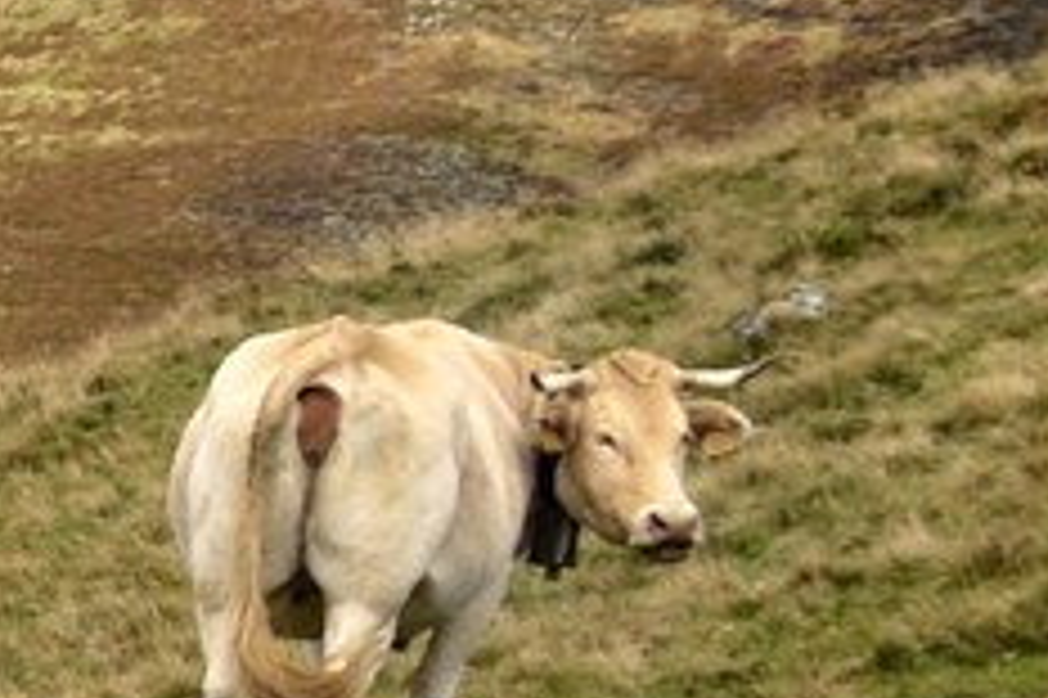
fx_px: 7592
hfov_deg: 6.8
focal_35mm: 261
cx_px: -2537
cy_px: 1288
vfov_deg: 5.2
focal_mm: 38
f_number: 11
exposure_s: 1/250
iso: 200
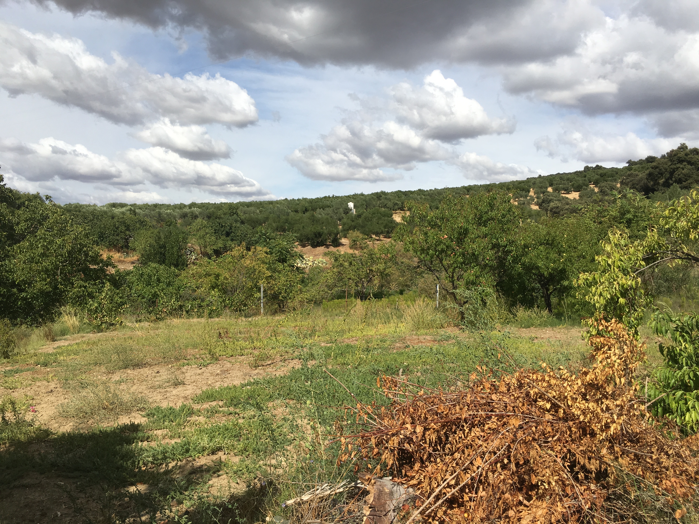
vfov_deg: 48.2
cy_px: 262
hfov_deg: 61.7
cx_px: 350
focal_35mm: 29
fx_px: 586
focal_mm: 4.15
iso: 25
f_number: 2.2
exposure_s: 1/2564
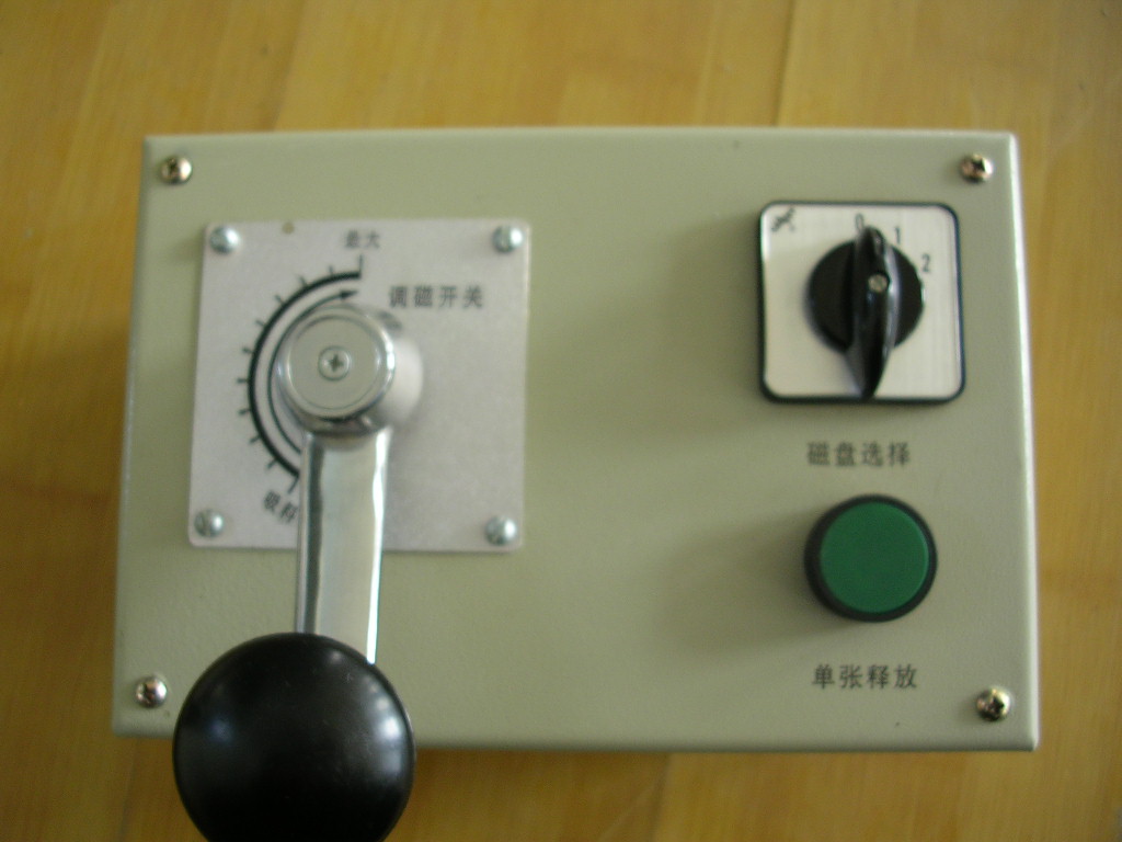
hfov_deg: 49.0
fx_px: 1232
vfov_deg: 37.7
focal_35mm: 38
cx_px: 561
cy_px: 421
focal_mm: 5.8
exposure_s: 1/19.3
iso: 50
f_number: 2.8
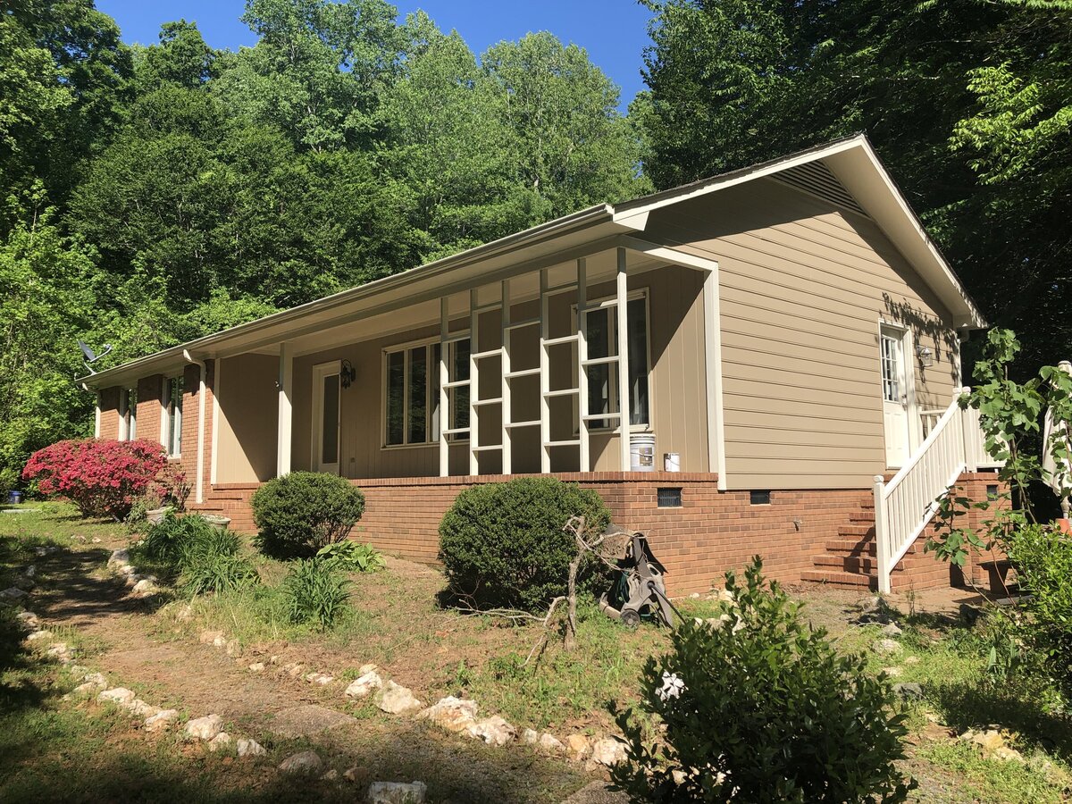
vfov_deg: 49.7
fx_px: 867
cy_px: 402
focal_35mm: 28
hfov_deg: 63.4
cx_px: 536
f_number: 1.8
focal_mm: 4
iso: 20
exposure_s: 1/1499
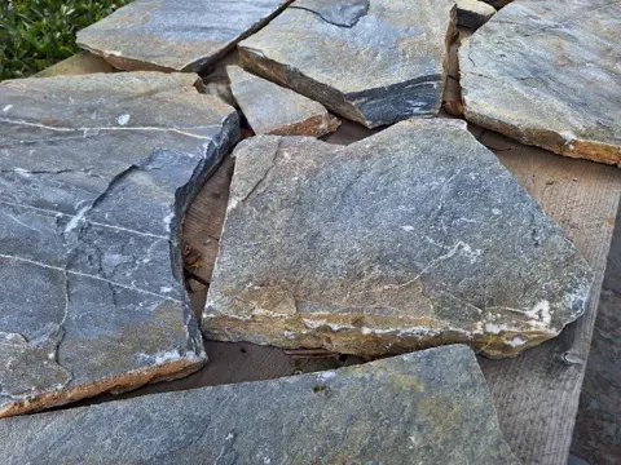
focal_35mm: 23
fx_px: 413
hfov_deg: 73.9
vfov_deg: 58.9
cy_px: 232
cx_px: 310
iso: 40
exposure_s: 1/146
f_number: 1.8
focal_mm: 5.54
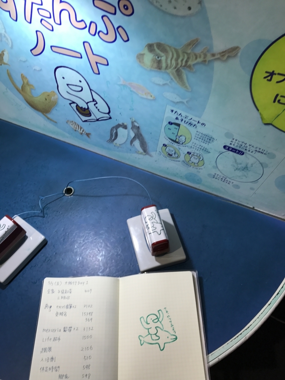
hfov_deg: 49.7
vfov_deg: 63.4
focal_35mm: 28
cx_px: 142
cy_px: 190
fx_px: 307
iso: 40
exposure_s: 1/120
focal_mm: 3.99
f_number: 1.8
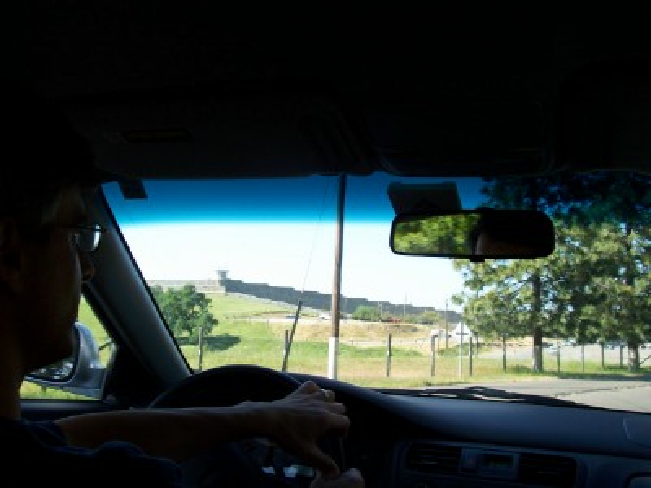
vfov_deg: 38.7
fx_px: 696
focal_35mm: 37
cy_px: 244
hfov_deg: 50.1
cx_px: 326
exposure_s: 1/125
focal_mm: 5.6
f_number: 5.6
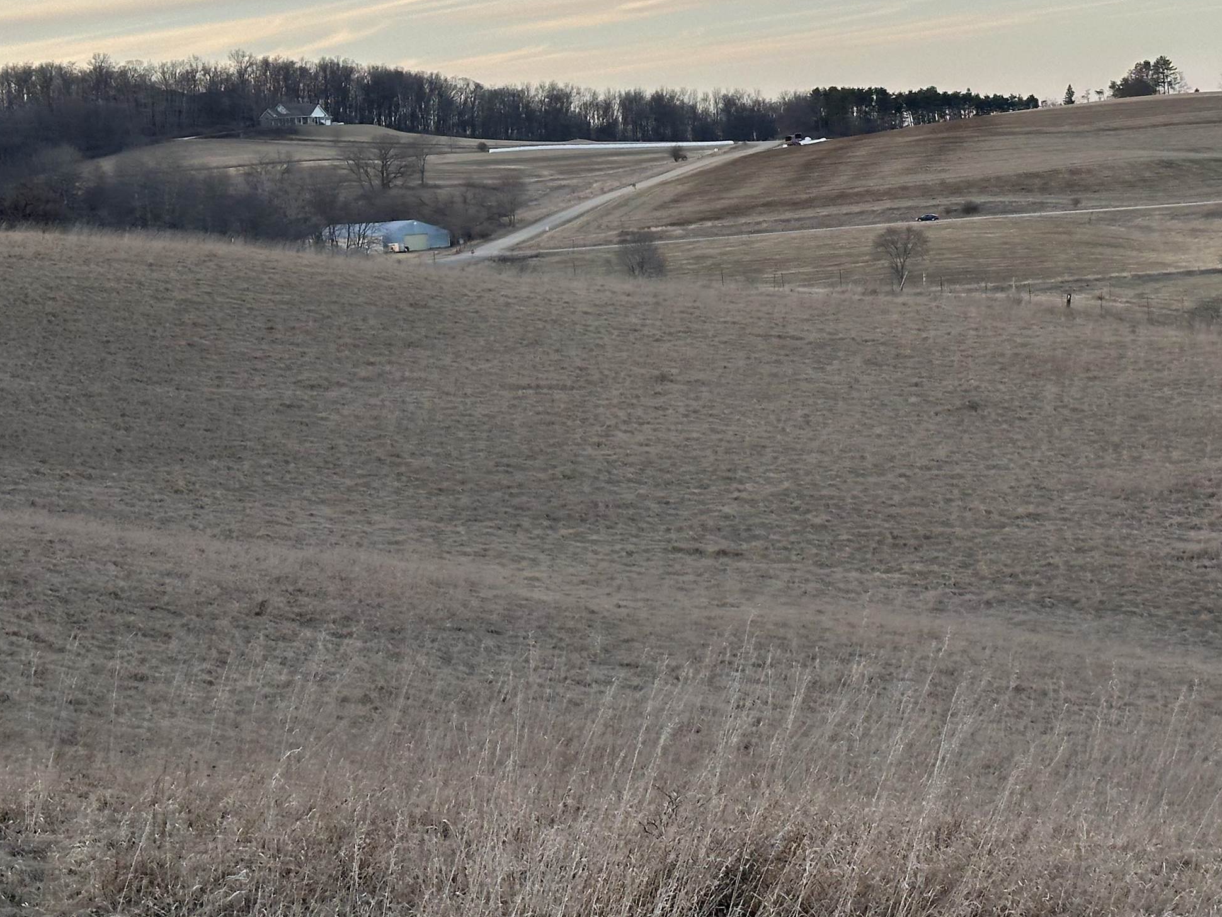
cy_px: 247
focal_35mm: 76
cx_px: 881
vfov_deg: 19.3
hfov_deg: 25.4
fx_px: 2683
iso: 64
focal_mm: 6.86
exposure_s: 1/532
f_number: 1.78
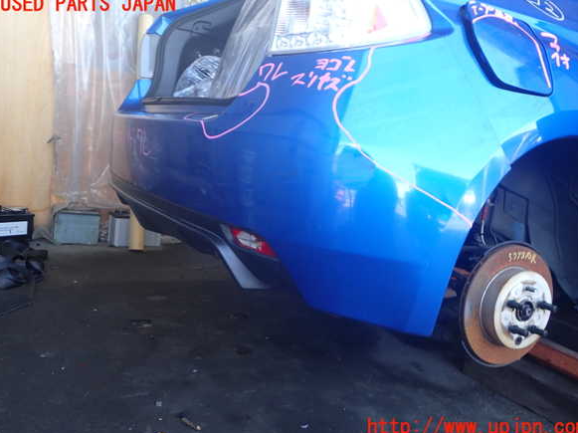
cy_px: 216
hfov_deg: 58.4
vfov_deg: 45.4
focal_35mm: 31
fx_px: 517
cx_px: 293
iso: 200
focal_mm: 5.4
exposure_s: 1/100
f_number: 2.3
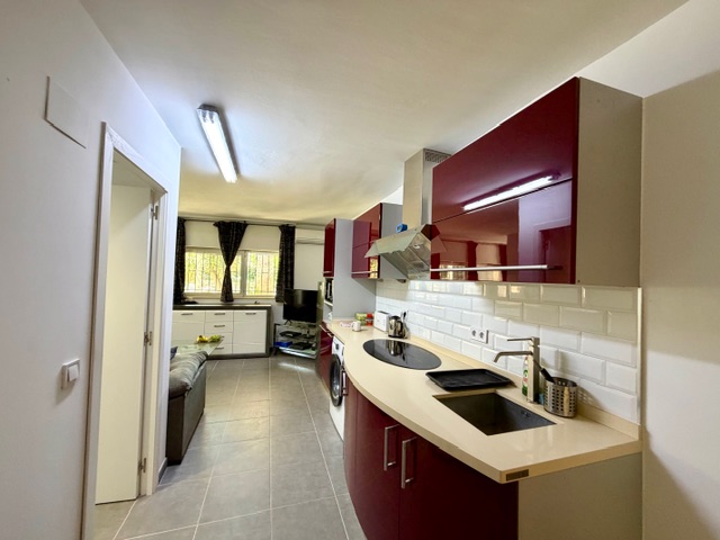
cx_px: 360
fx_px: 291
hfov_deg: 102.1
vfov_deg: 85.7
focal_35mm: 14
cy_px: 270
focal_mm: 2.22
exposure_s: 1/50
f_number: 2.2
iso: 250
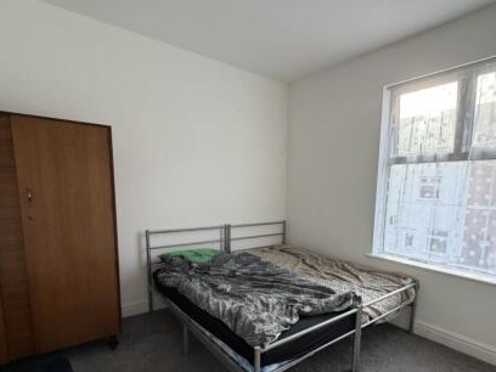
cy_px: 229
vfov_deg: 65.1
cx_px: 294
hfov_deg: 80.9
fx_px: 287
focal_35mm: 20
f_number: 2.2
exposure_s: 1/121
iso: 160
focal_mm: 2.22
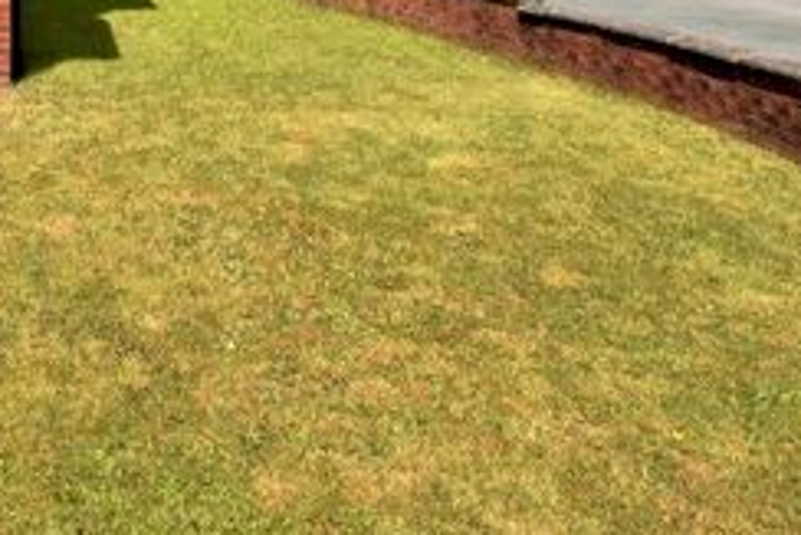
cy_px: -208
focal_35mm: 43
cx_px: -49
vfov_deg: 25.6
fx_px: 957
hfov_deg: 38.7
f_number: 14
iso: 800
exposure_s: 1/800
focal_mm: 10
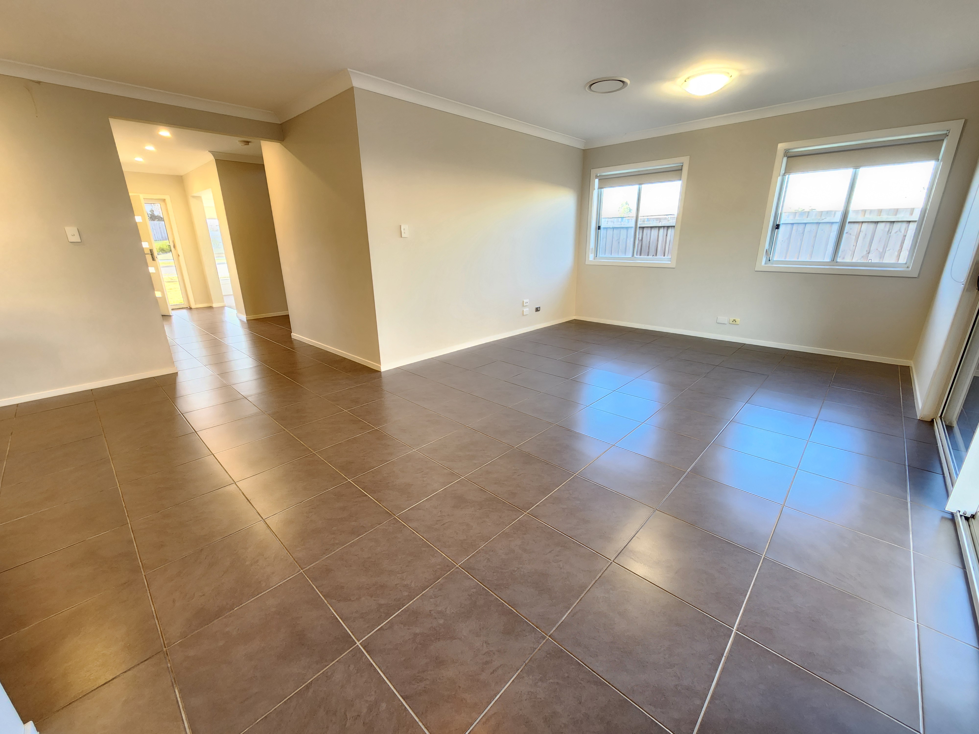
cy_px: 367
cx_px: 490
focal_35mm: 13
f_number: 2.2
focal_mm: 2.2
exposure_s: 1/50
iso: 250
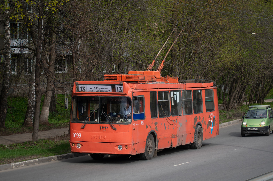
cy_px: 90
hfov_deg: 19.5
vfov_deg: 13.0
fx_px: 795
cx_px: 136
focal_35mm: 105
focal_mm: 70
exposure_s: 1/640
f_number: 4.5
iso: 110
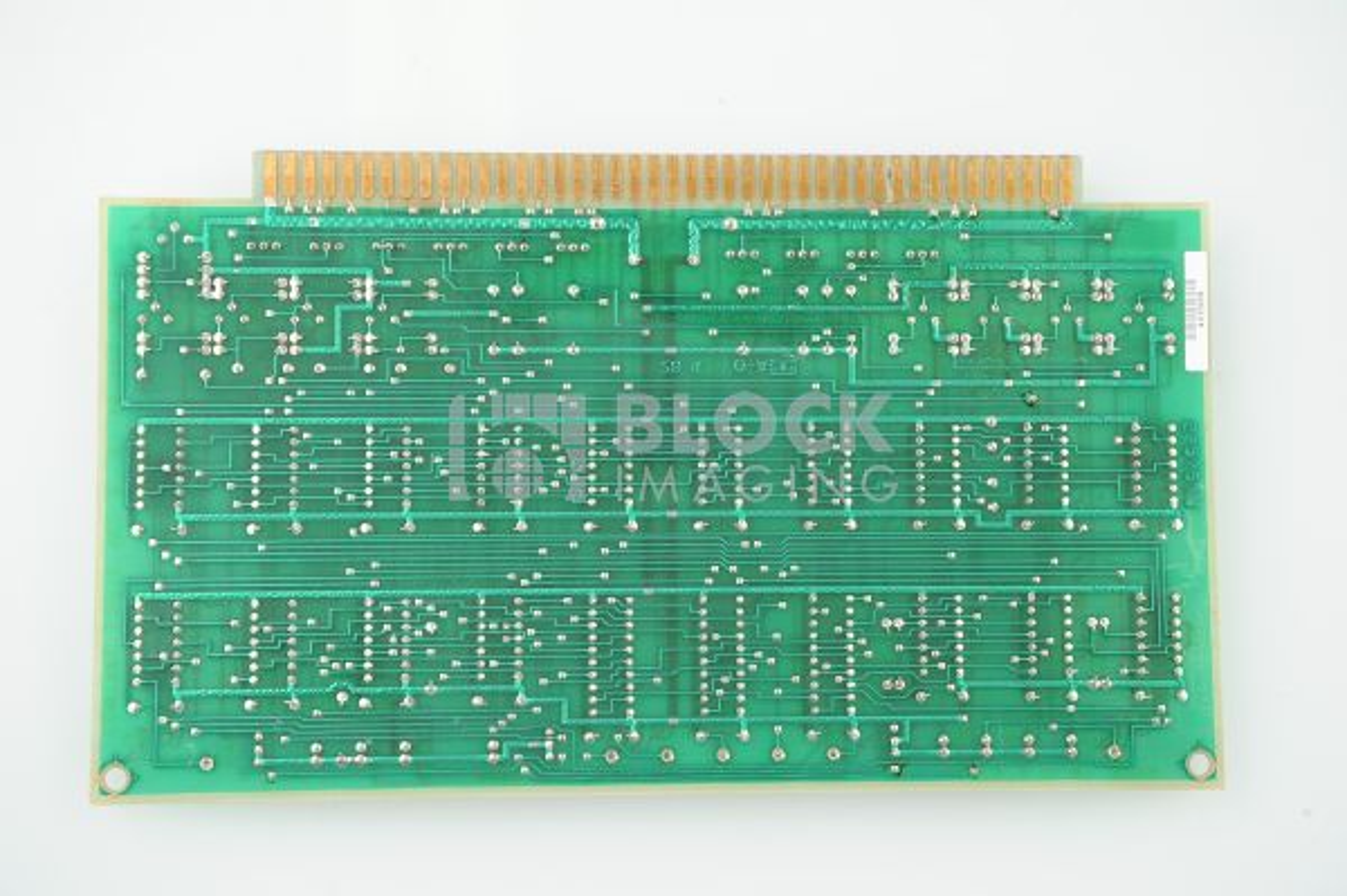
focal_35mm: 58
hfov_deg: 34.5
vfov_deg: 23.3
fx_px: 2168
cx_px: 674
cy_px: 448
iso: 800
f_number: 8
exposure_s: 1/125
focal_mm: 58
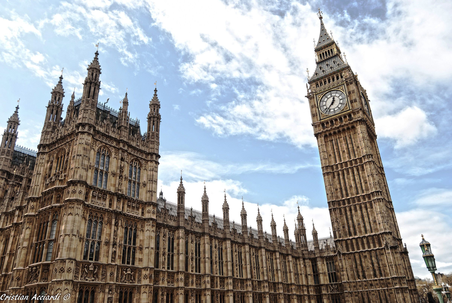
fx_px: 339
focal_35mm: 27
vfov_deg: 48.0
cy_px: 152
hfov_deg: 67.3
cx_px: 226
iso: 100
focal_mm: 18
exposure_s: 1/320
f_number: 5.6
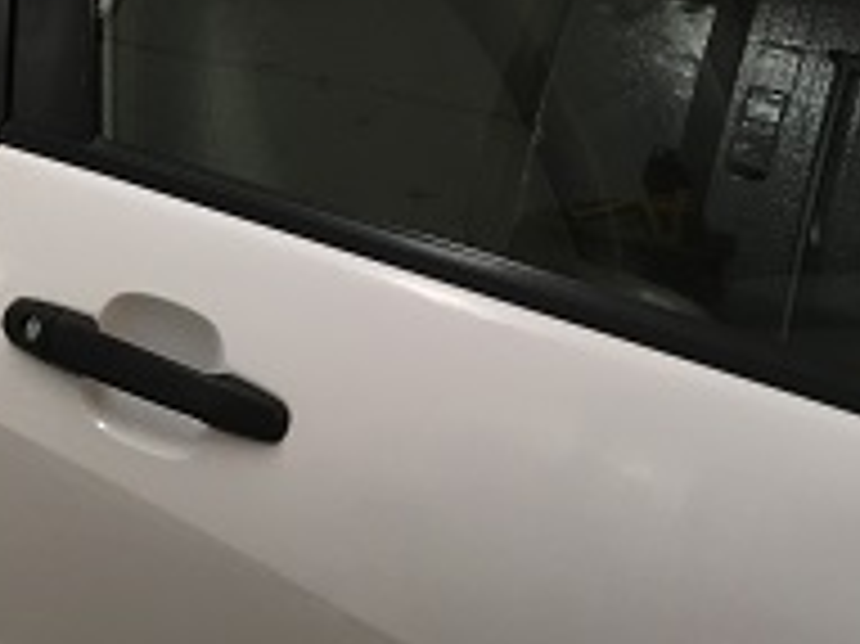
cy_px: -16
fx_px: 1738
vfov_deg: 20.3
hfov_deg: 26.1
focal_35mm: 70
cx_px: -36
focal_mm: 4.15
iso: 40
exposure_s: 1/30
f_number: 2.2
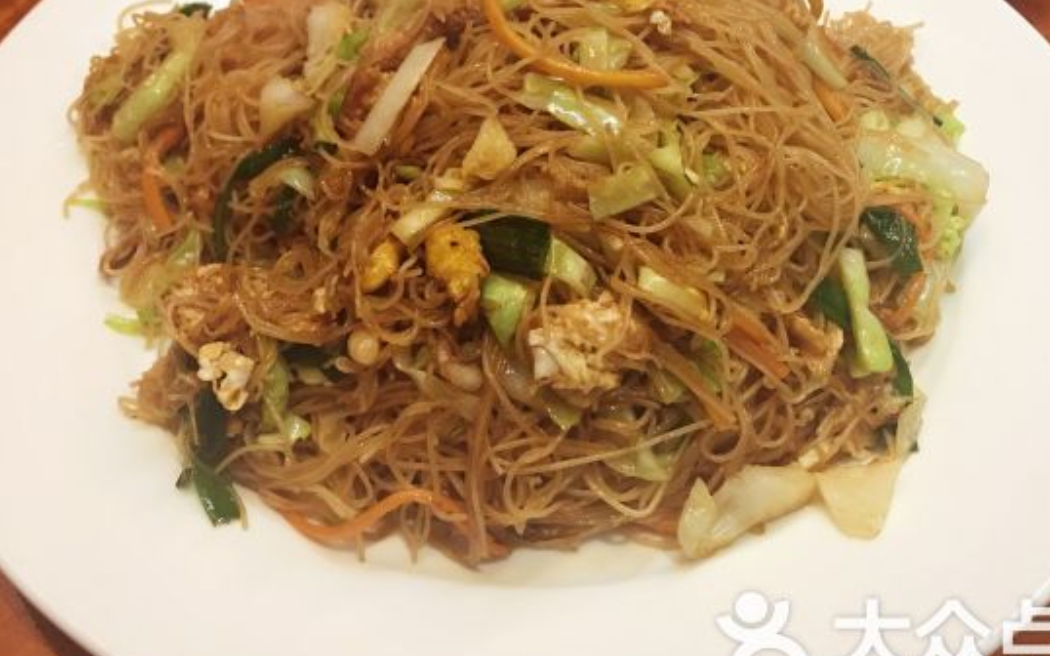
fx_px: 1144
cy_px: 227
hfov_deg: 49.3
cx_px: 523
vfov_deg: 31.8
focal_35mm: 40
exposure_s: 1/17
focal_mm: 4.15
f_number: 2.2
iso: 80
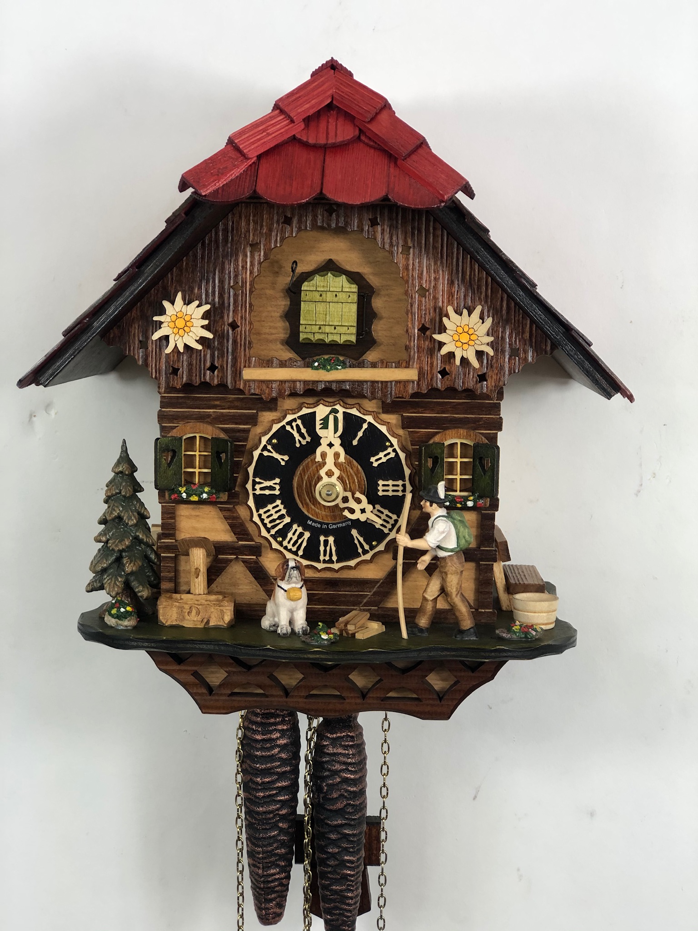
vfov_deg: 33.8
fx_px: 1532
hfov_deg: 25.7
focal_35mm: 57
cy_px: 466
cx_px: 349
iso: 20
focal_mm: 6.6
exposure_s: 1/30
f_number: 2.8
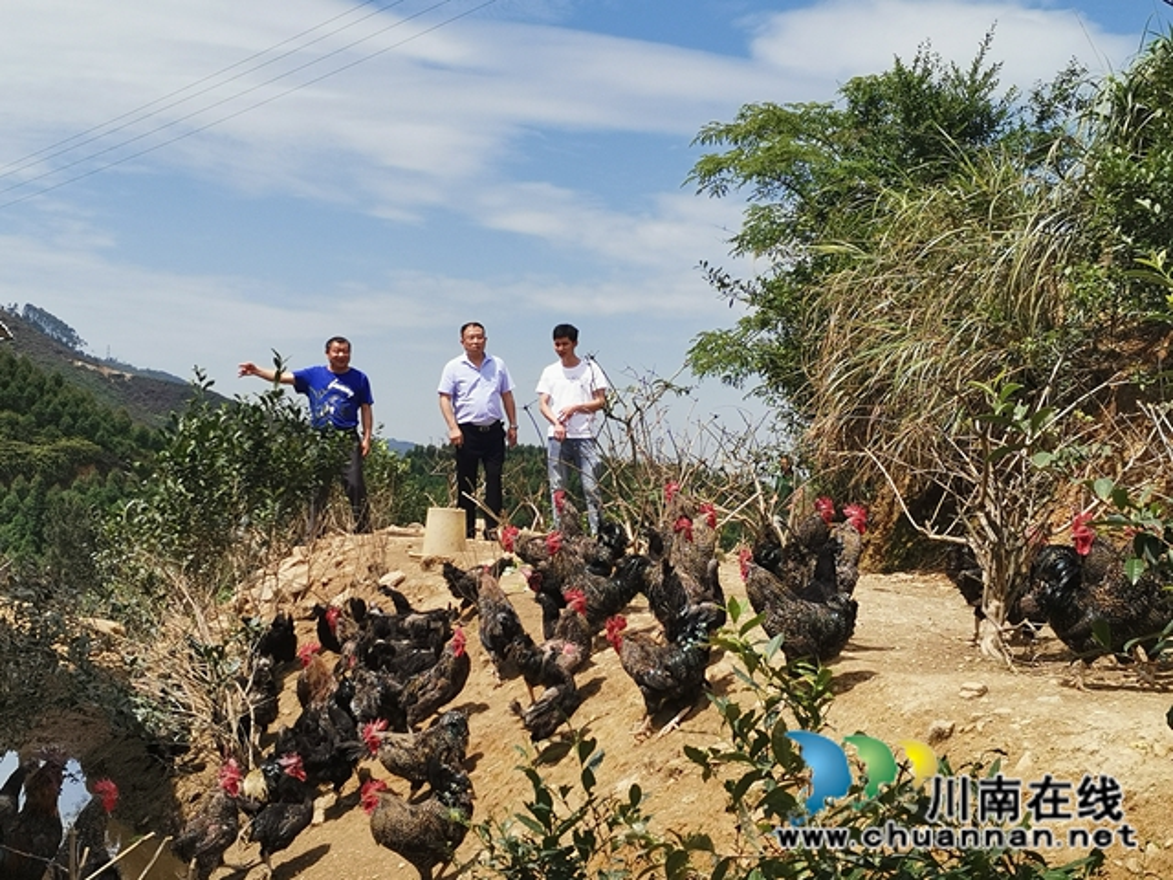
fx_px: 1762
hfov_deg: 36.8
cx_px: 586
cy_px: 440
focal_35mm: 52
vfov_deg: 28.0
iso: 50
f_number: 1.8
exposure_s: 1/1701
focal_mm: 4.75
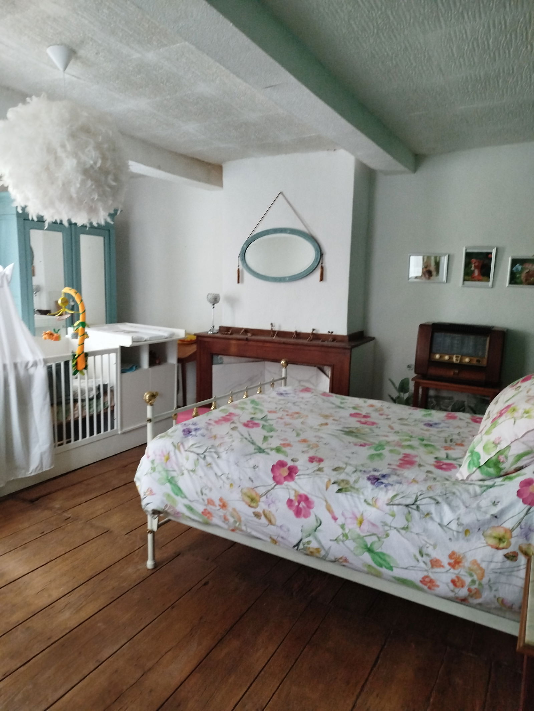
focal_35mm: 24
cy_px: 356
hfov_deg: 56.8
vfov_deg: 71.6
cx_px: 267
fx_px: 494
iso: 800
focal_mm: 5.31
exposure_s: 1/25
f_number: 1.7
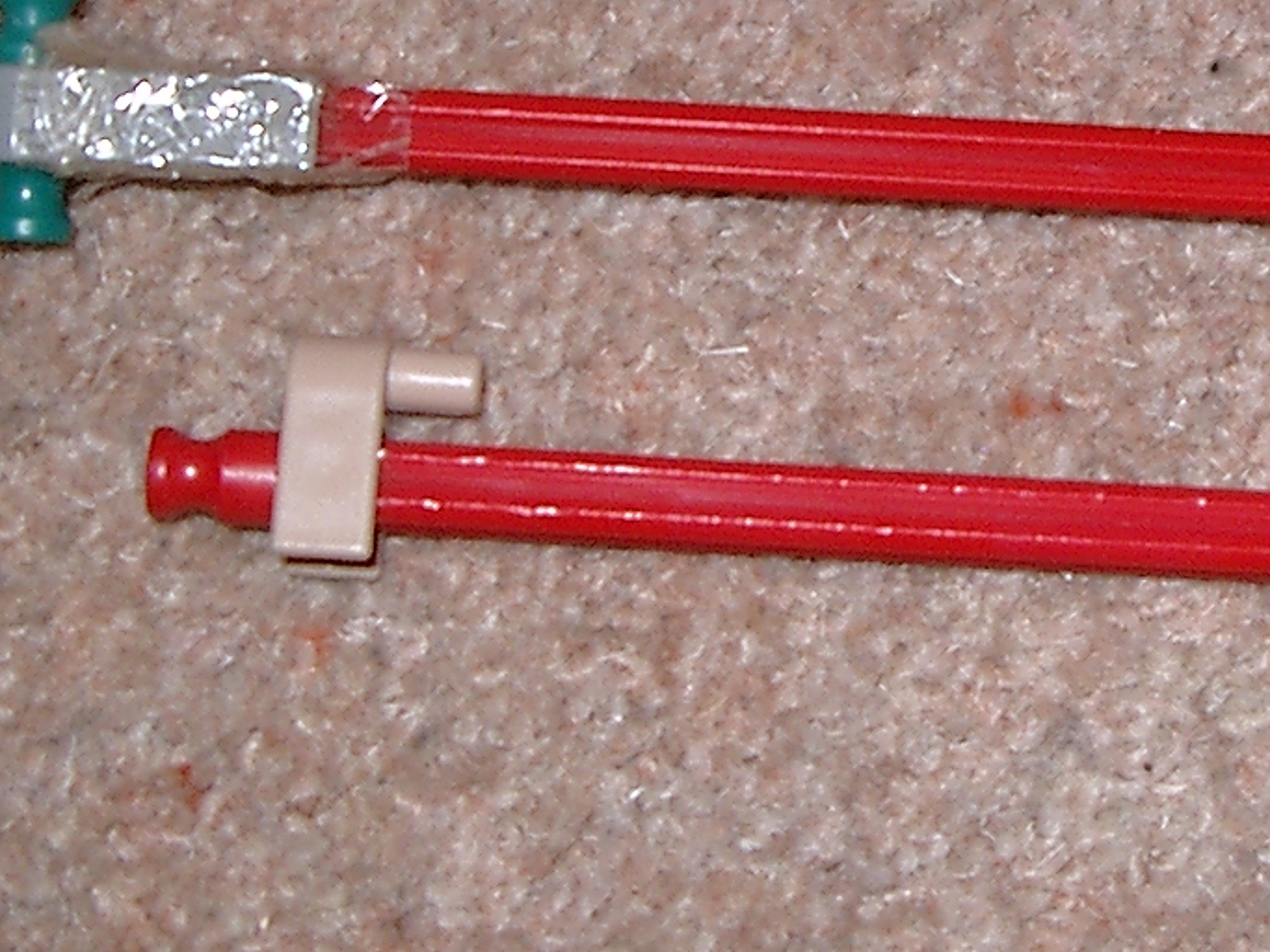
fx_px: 4072
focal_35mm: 111
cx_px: 1071
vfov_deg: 13.3
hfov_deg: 17.5
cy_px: 234
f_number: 2.6
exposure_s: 1/60
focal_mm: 7.6
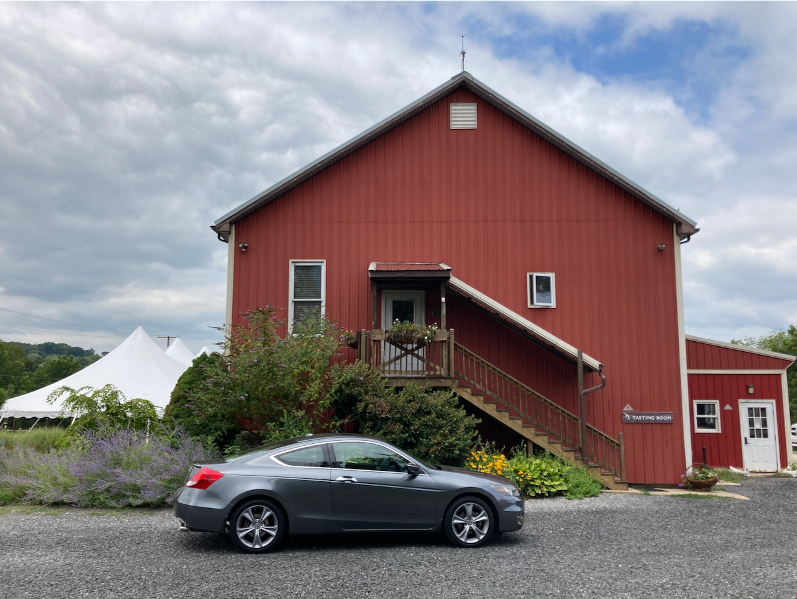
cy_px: 300
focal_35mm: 28
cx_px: 398
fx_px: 645
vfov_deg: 49.8
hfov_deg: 63.4
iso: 20
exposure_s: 1/2183
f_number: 1.8
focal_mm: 3.99
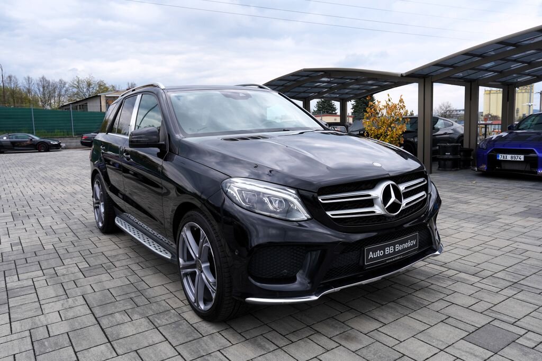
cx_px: 271
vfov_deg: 47.9
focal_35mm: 27
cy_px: 180
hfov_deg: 67.4
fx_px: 406
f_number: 7.1
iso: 100
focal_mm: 27
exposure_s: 1/200
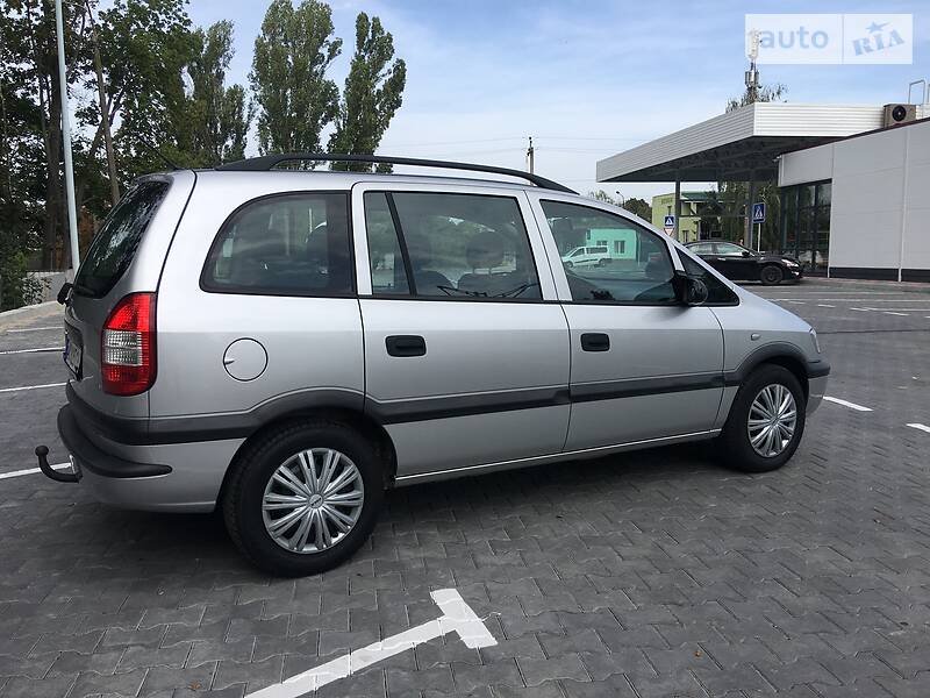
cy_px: 349
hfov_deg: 61.7
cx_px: 465
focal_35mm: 29
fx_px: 779
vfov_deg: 48.2
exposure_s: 1/1068
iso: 25
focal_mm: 4.2
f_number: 2.2
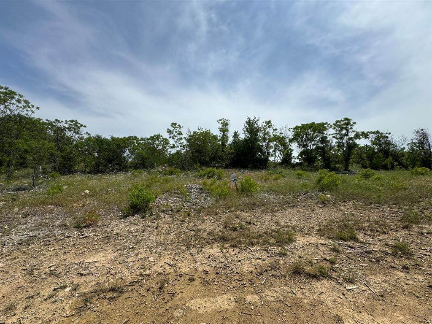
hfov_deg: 102.1
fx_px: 175
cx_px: 216
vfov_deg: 85.7
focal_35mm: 14
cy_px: 162
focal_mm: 2.22
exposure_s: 1/3247
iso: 50
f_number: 2.2
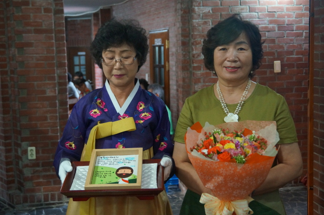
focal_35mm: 52
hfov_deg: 38.2
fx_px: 467
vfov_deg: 25.9
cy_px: 107
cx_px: 160
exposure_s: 1/40
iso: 3200
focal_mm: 34
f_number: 4.5
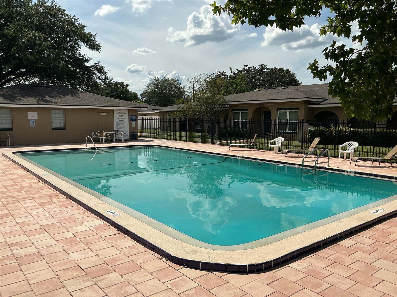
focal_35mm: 29
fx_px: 333
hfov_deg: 61.7
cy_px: 148
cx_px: 198
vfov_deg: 48.2
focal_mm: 3
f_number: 1.8
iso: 25
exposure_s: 1/4405
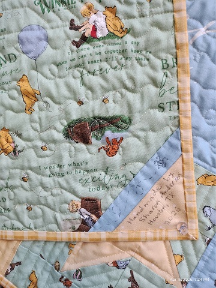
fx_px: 208
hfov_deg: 54.9
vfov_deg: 69.4
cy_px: 144
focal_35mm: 25
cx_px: 108
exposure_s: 1/60
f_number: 1.7
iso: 108
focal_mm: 4.71
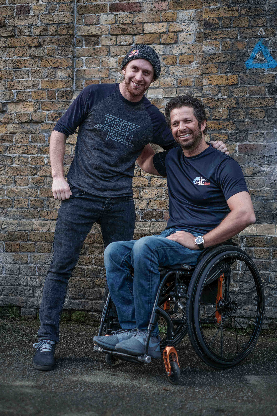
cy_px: 208
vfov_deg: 37.5
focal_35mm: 53
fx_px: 612
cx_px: 138
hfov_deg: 25.5
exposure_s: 1/320
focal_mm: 35
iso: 100
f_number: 2.2
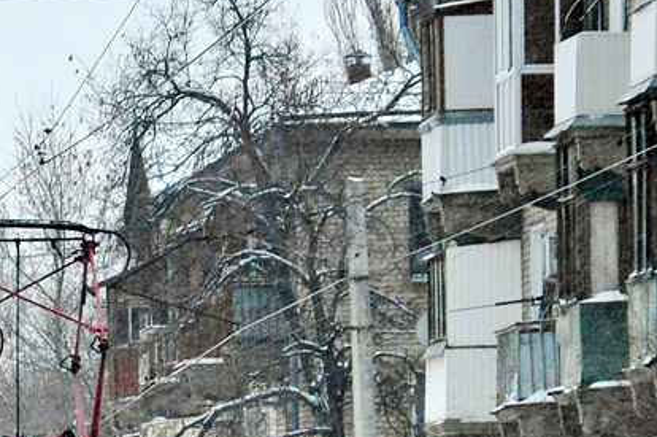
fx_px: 7127
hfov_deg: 5.3
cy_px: 509
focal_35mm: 391
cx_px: 25
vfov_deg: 3.5
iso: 800
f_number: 5.6
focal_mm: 90
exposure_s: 1/100
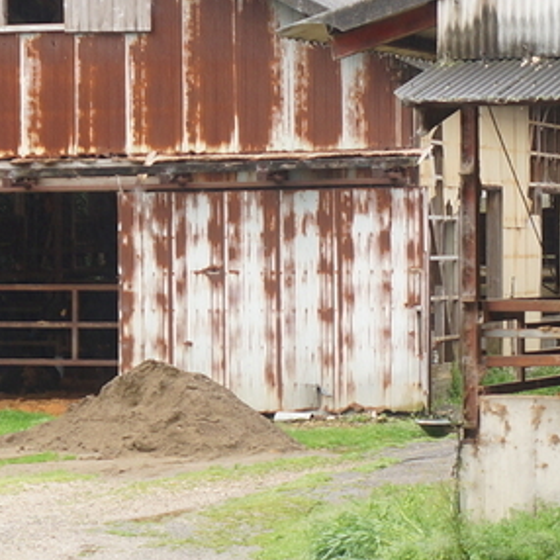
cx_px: 282
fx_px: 2928
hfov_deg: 10.9
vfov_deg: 10.9
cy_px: 257
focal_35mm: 160
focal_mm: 30
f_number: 4
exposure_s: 1/60
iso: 200
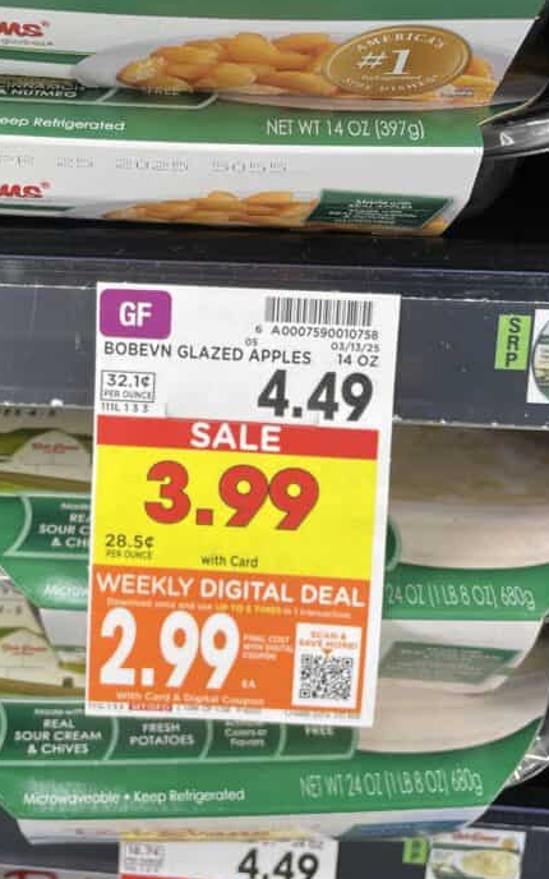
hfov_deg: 30.9
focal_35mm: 41
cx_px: 157
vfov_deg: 47.3
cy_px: 280
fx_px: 982
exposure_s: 1/121
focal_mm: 4.2
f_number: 1.6
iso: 80
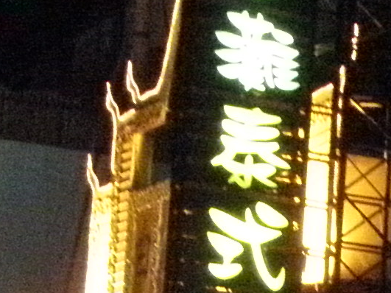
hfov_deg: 7.4
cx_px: 662
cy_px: 579
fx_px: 2947
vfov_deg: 5.6
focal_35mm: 261
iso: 800
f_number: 3.5
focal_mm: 6.7
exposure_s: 1/40
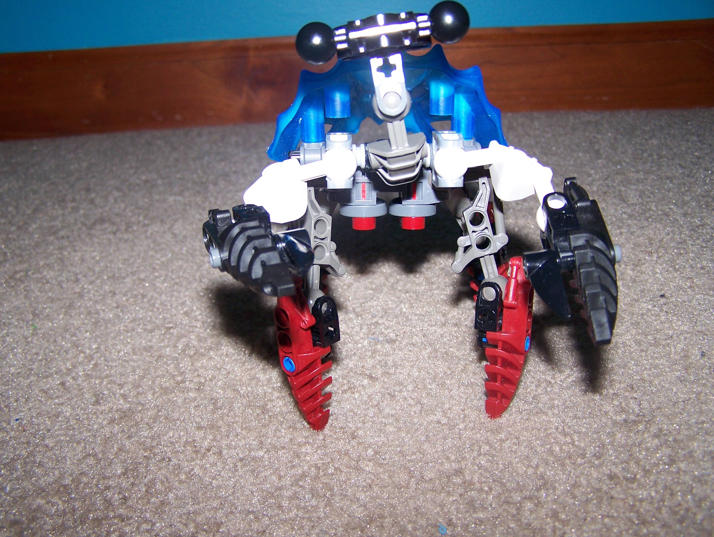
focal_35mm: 38
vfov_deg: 37.8
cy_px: 268
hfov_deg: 48.9
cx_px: 357
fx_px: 784
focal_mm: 6.3
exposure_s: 1/60
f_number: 2.8
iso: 80
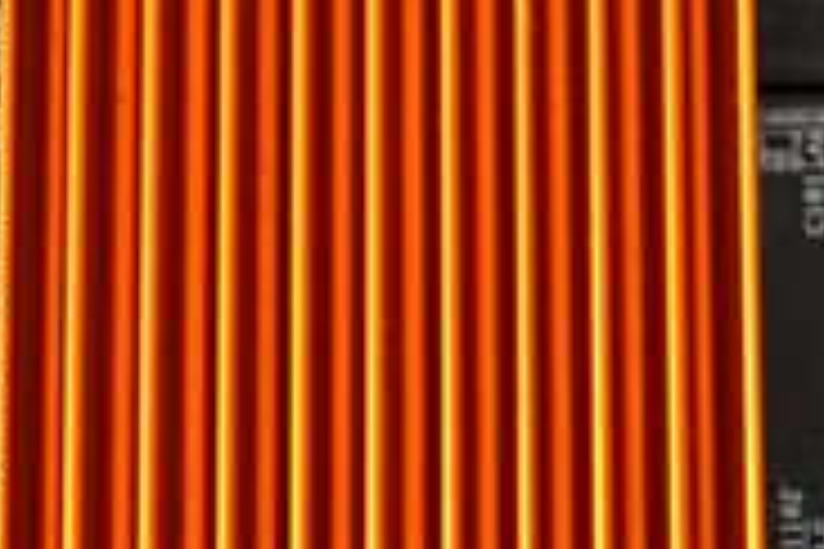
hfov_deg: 9.3
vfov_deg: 6.2
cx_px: 234
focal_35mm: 220
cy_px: 169
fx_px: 5035
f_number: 4.5
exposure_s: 1/25
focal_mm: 41
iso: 800
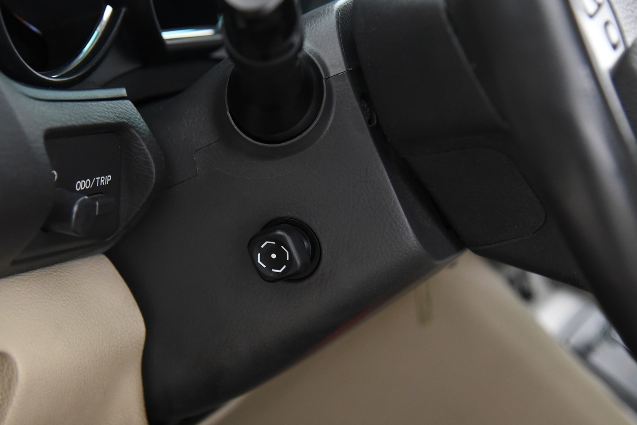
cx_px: 280
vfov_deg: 17.1
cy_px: 249
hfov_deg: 25.3
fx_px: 1416
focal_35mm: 80
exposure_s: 1/20
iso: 4000
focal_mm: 62
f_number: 4
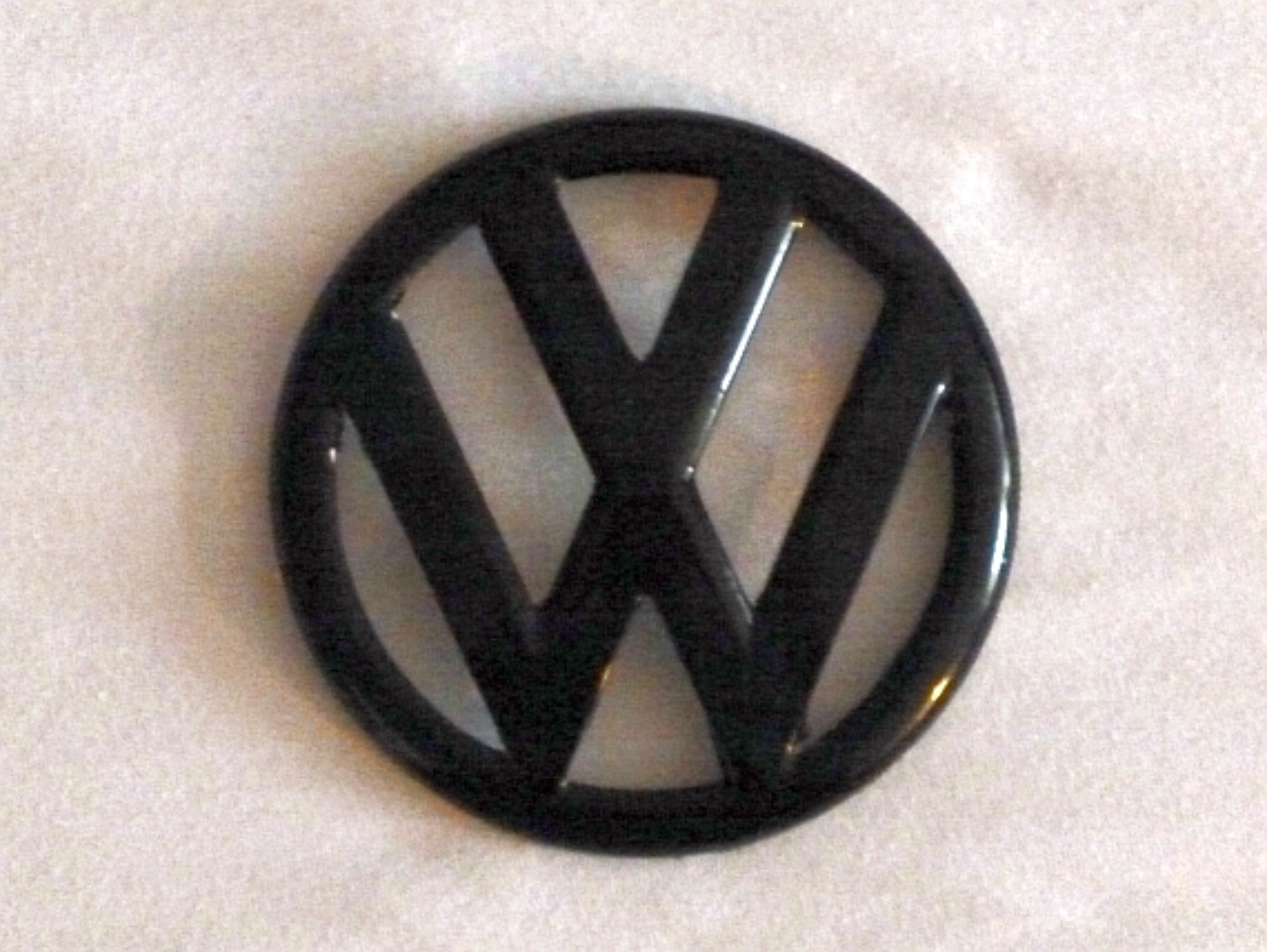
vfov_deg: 12.6
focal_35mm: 118
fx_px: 4321
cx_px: 634
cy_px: 476
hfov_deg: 16.7
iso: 1600
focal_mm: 20
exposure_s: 1/4
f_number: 6.5
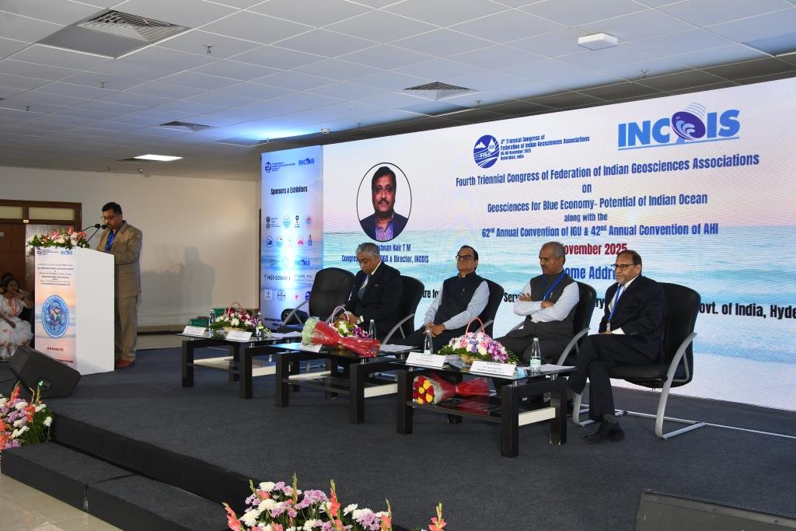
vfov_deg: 36.0
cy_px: 266
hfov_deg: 51.9
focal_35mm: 37
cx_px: 398
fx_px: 818
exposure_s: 1/60
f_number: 6.3
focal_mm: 25
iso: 400
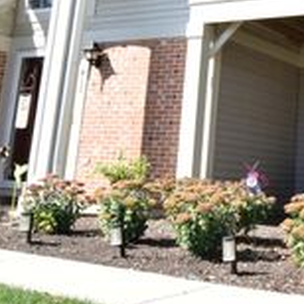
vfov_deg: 28.0
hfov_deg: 28.4
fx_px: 576
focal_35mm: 58
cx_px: 272
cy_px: 11
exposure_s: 1/160
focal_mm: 14
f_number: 14
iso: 500
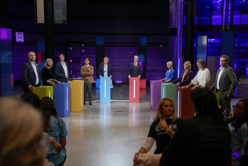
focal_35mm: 48
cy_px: 83
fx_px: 331
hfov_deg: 41.1
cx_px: 124
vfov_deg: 28.1
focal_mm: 48
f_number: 2.8
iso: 1600
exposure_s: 1/400
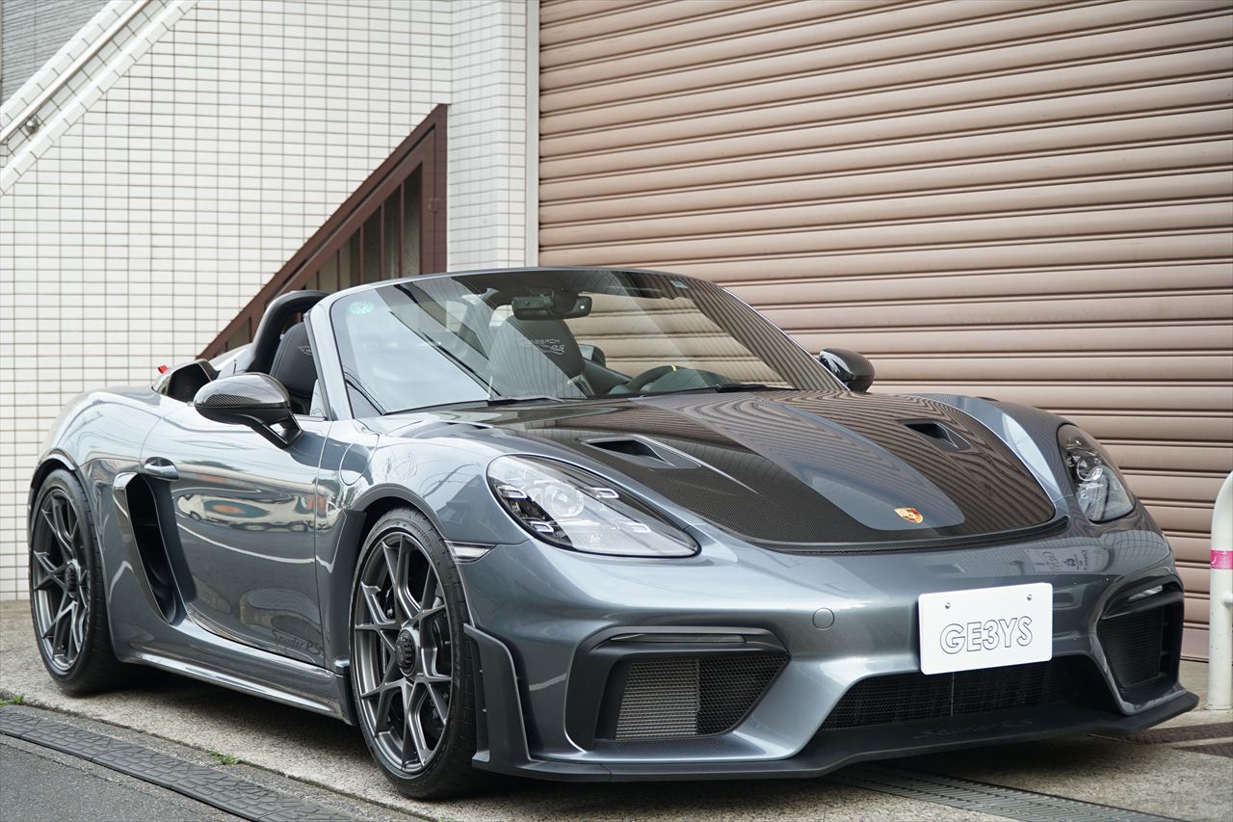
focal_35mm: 76
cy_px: 411
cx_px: 616
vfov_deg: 17.9
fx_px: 2602
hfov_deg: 26.7
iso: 125
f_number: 4
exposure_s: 1/80
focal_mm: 51
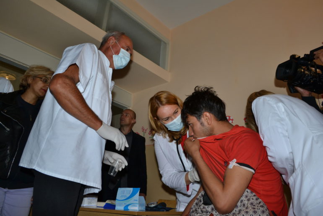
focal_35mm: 27
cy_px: 108
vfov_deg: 47.9
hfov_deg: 67.4
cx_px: 162
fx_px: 242
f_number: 6.3
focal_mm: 18
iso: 400
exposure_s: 1/125
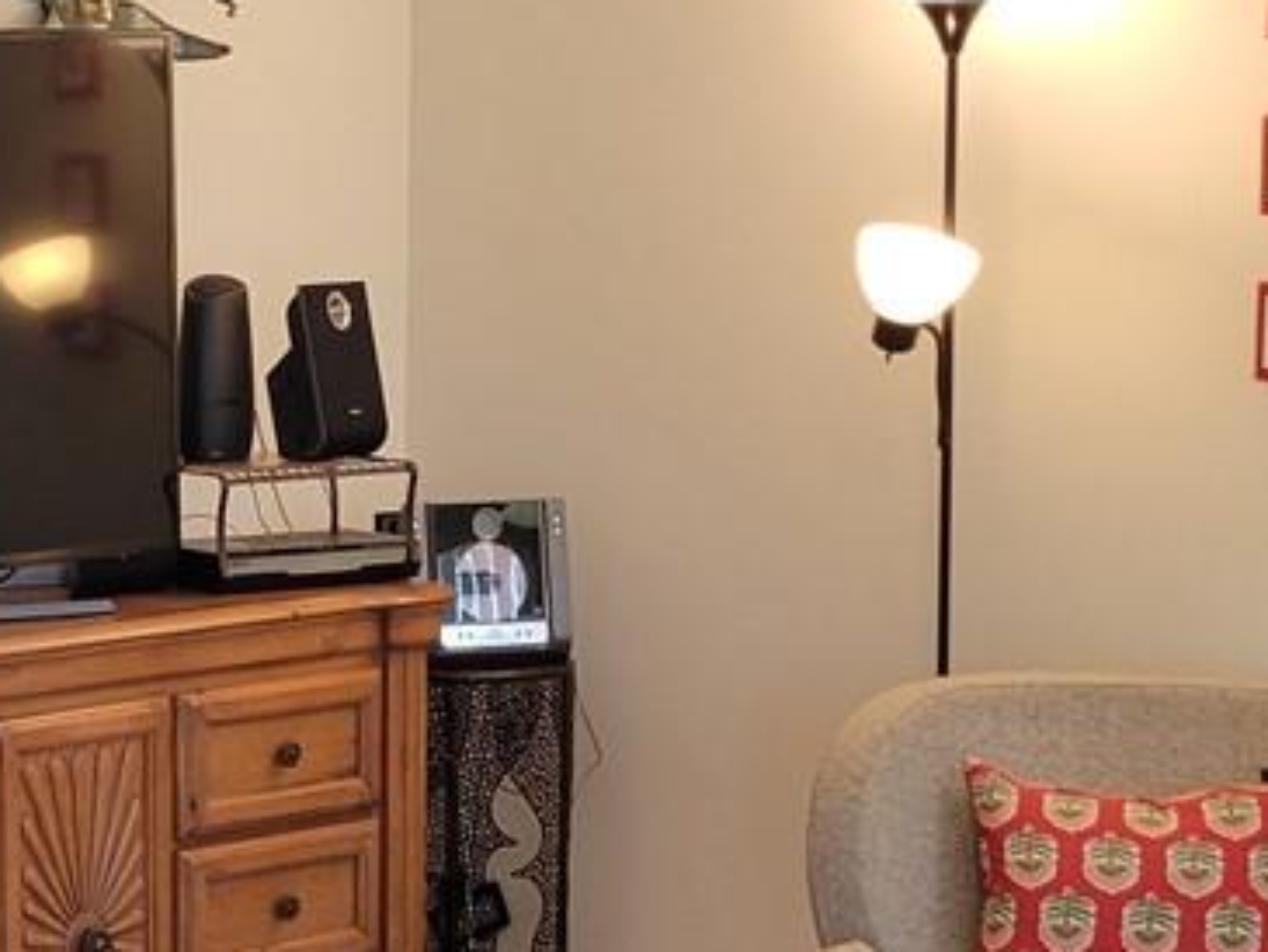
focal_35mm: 114
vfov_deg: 12.9
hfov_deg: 16.6
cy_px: 771
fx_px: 4177
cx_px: -212
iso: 125
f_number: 1.8
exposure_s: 1/120
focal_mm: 5.4
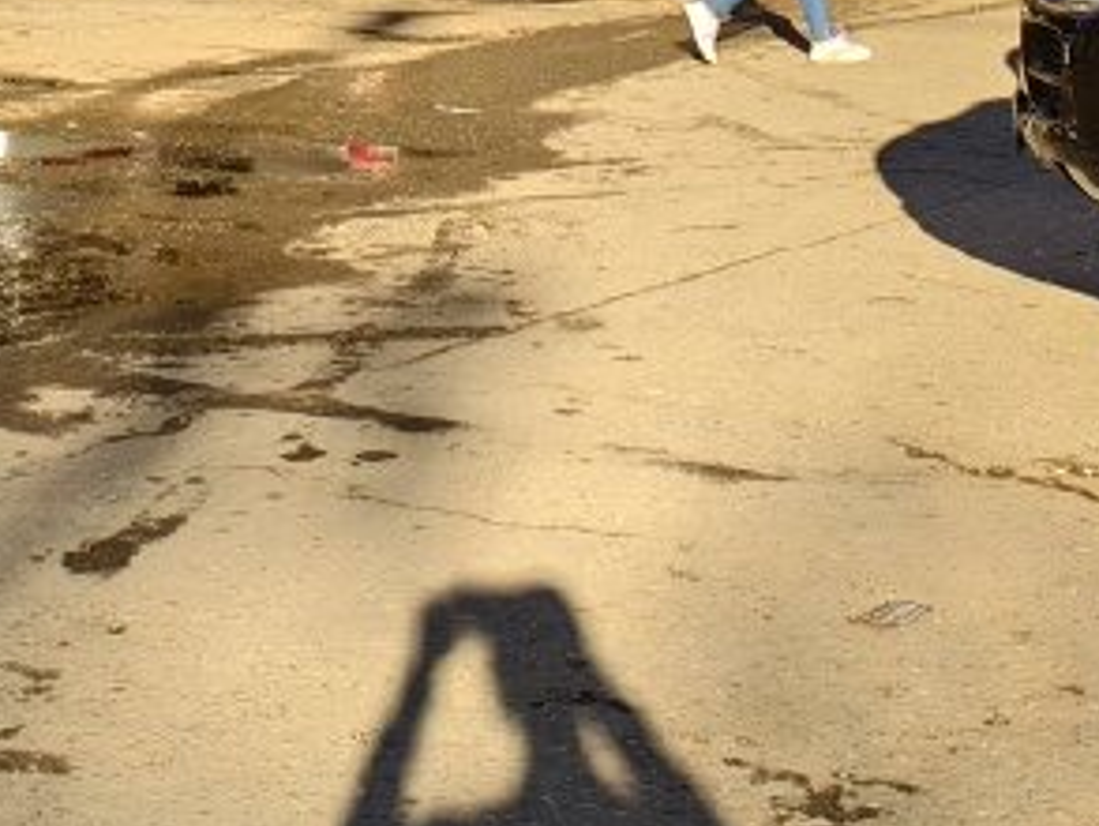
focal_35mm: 102
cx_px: -26
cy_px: -873
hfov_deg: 18.7
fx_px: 3240
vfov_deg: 12.6
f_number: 1.57
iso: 72
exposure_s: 1/1346
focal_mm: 6.54
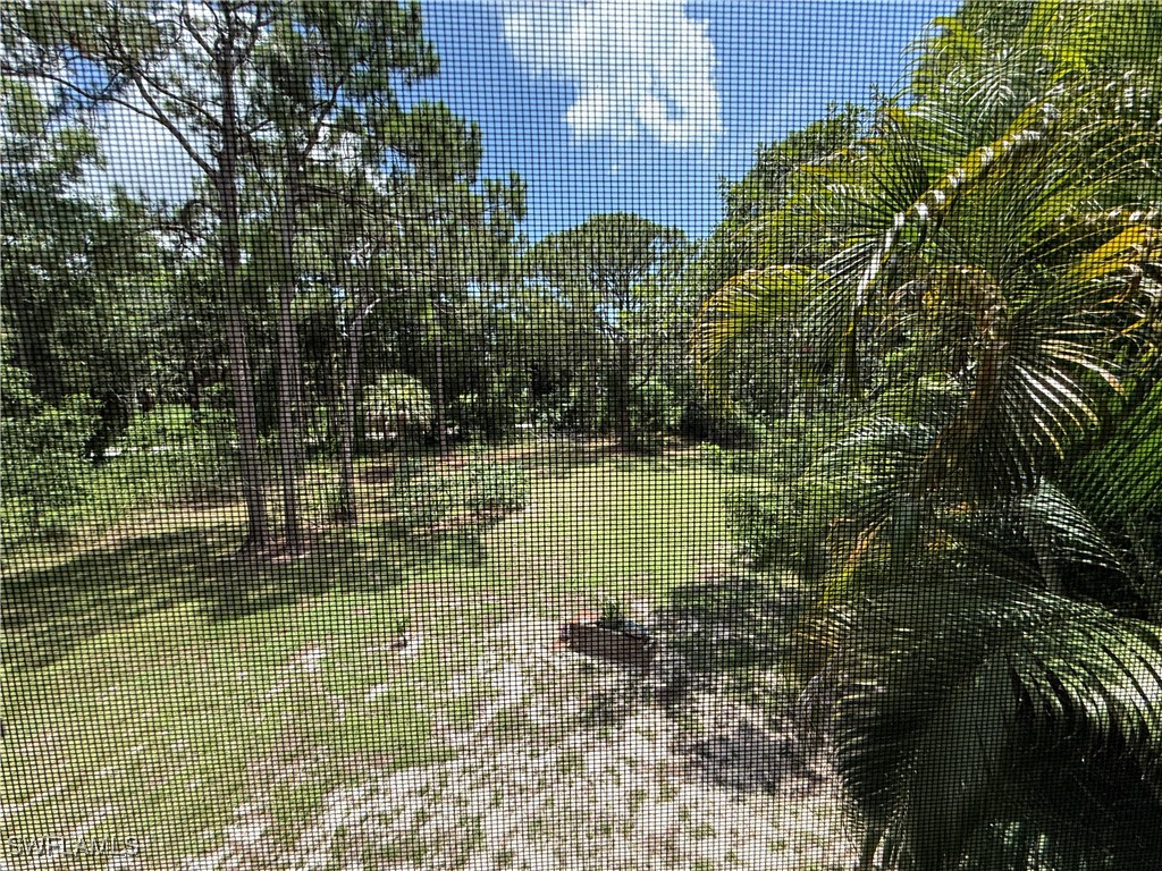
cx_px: 581
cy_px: 436
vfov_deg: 85.7
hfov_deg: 102.1
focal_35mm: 14
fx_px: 470
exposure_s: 1/416
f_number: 2.2
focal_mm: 2.22
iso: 50
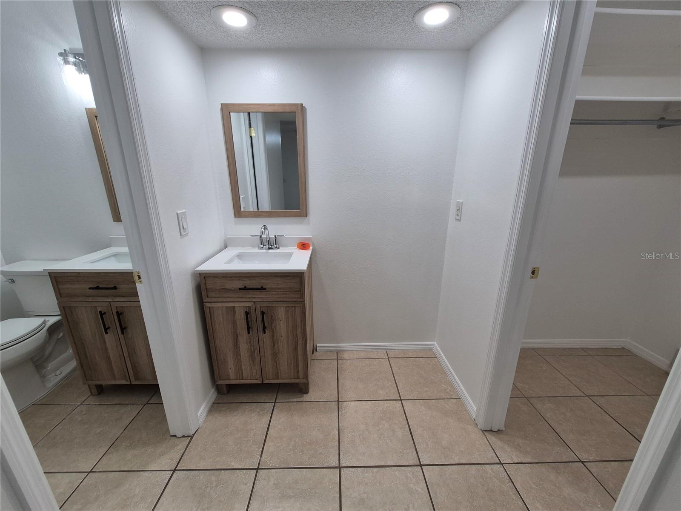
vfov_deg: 89.9
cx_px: 340
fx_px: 256
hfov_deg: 106.2
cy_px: 256
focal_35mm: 13
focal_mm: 1.74
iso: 64
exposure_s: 1/60
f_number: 2.2
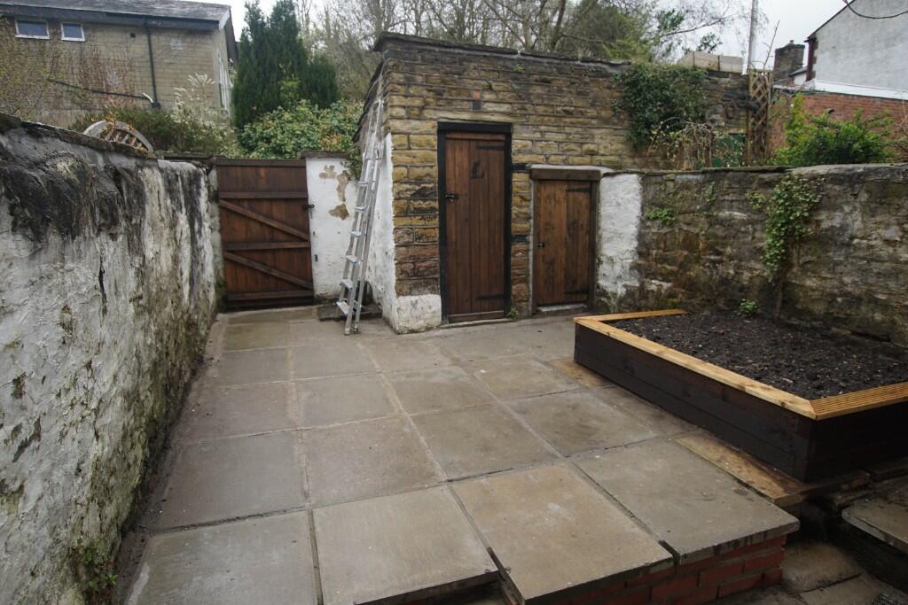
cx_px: 454
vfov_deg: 63.2
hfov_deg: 85.4
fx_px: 492
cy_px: 302
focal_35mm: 20
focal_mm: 13
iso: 100
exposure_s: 1/100
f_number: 5
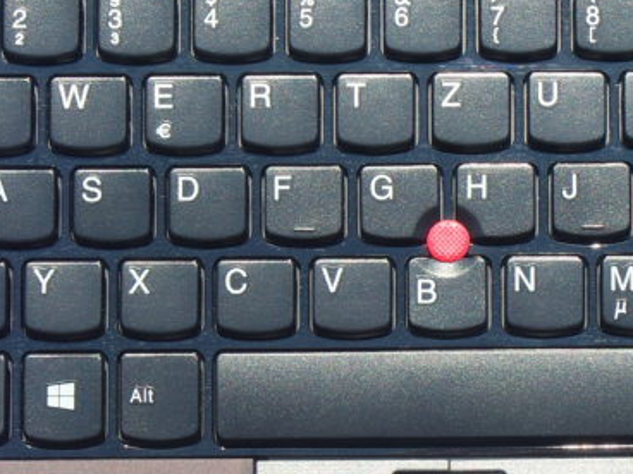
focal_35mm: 141
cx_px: 473
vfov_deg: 10.5
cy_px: 392
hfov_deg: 13.9
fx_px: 2578
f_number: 7.1
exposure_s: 1/200
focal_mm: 17
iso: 160
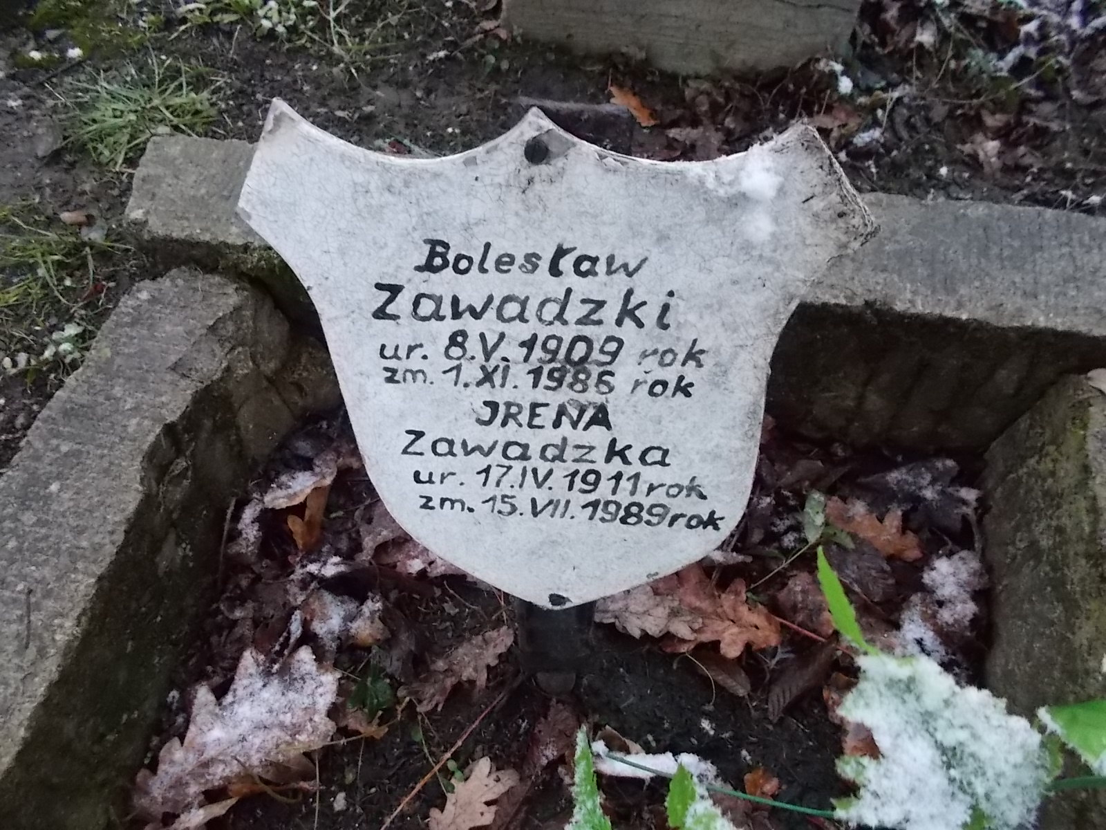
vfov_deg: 53.1
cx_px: 553
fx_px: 831
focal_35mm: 26
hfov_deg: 67.3
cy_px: 415
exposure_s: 1/80
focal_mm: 4.6
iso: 400
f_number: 3.2
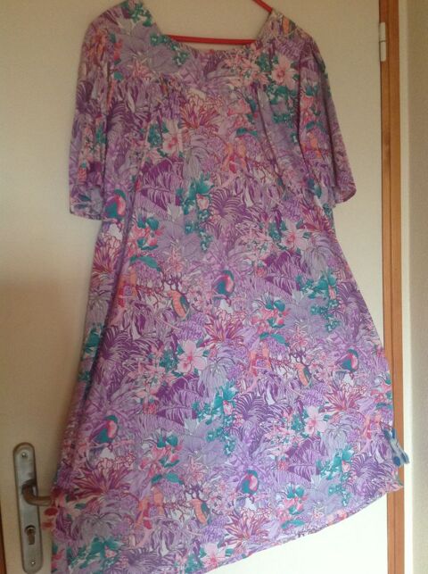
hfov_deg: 40.6
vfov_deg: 52.7
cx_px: 214
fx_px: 579
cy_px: 287
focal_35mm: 35
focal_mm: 4.28
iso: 200
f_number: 2.4
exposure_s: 1/15
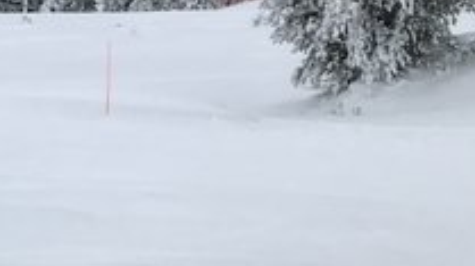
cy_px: -271
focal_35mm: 117
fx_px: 1472
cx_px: -264
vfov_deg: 9.6
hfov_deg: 16.5
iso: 20
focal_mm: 3.99
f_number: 1.8
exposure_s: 1/818
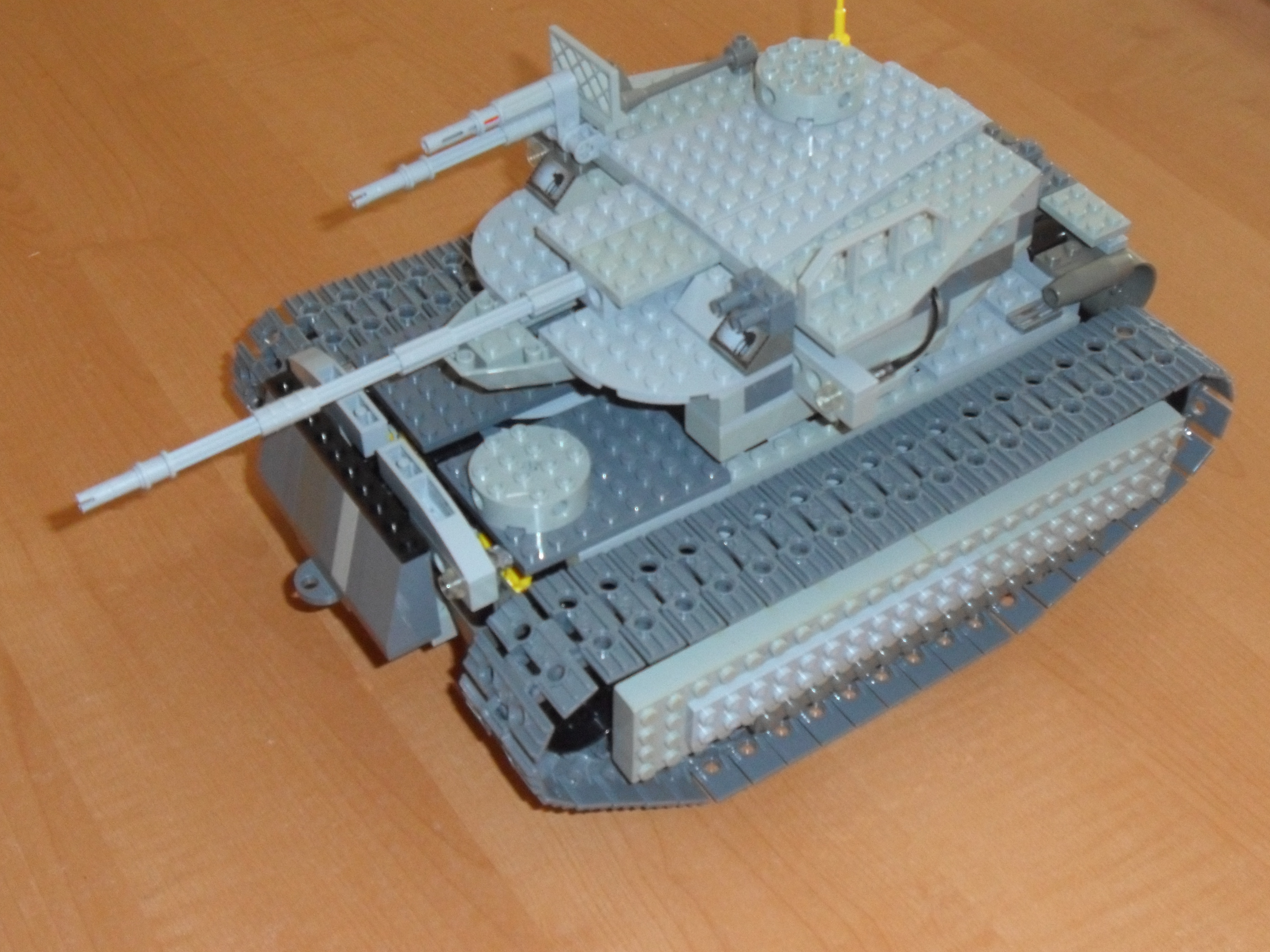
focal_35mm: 51
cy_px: 440
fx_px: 1871
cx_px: 677
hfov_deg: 37.5
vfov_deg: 28.5
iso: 400
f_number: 4.5
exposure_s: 1/45
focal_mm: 7.8
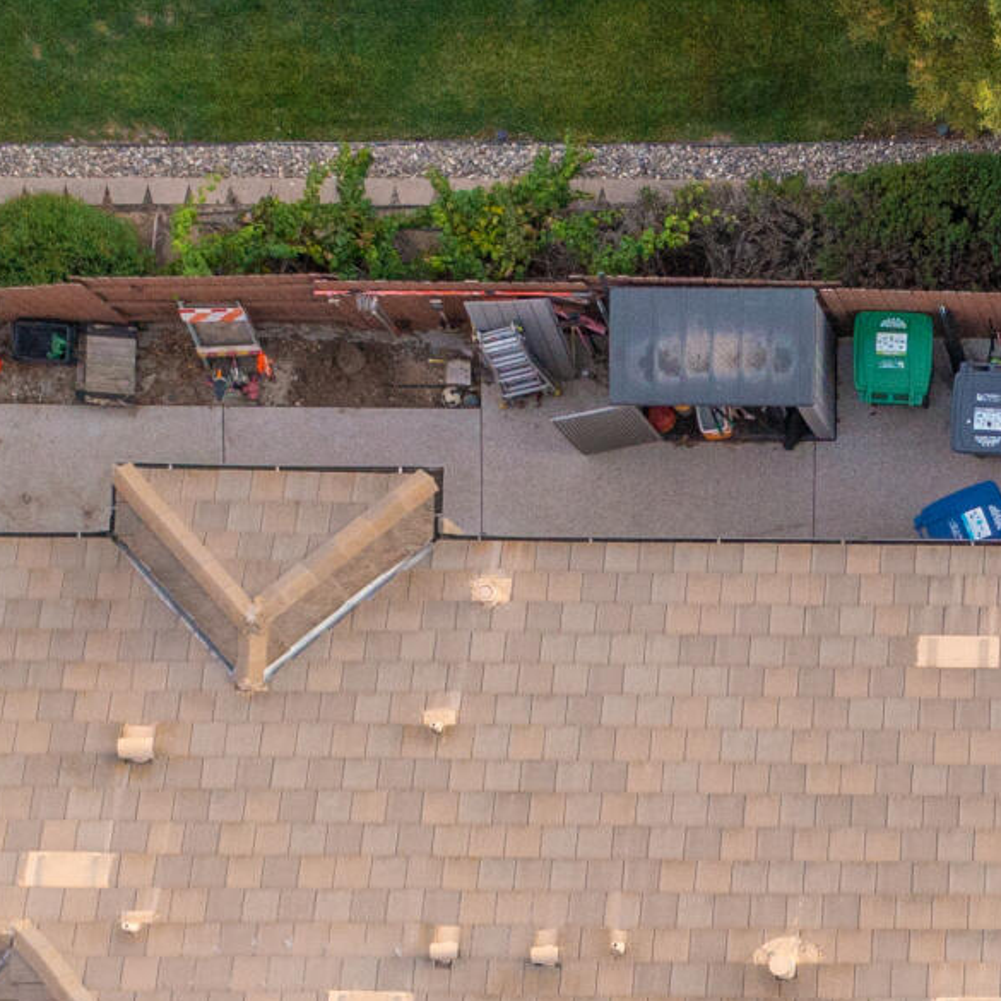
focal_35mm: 122
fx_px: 3991
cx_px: 1258
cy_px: 1270
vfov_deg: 13.8
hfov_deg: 13.8
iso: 250
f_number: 2.8
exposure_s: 1/30
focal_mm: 10.26
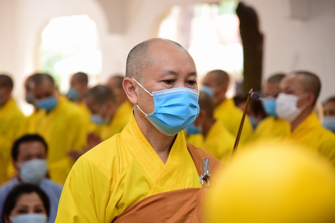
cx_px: 168
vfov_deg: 11.4
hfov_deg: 17.1
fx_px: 1116
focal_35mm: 120
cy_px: 112
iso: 1000
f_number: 4.5
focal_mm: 120
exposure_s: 1/50
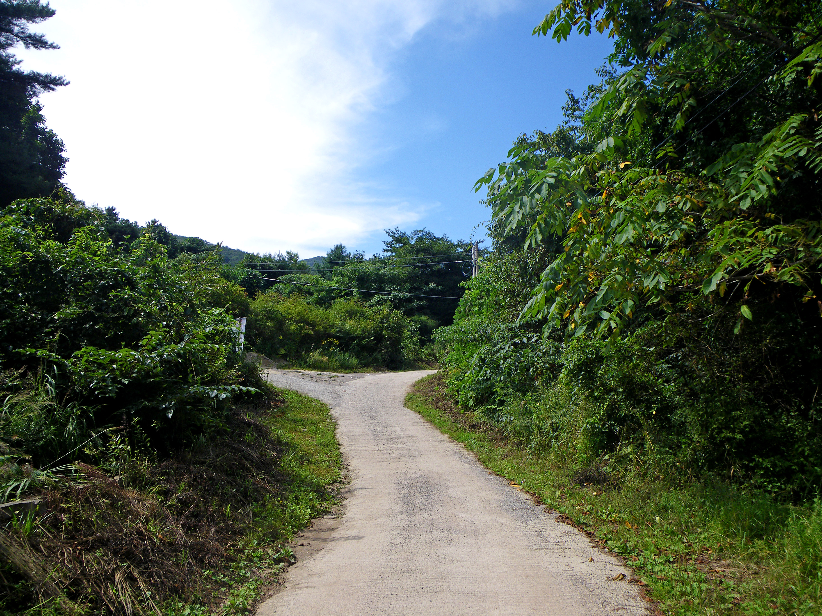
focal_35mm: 28
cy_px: 308
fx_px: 665
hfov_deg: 63.4
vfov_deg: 49.7
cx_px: 411
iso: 50
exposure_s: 1/250
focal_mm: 5
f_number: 4.2
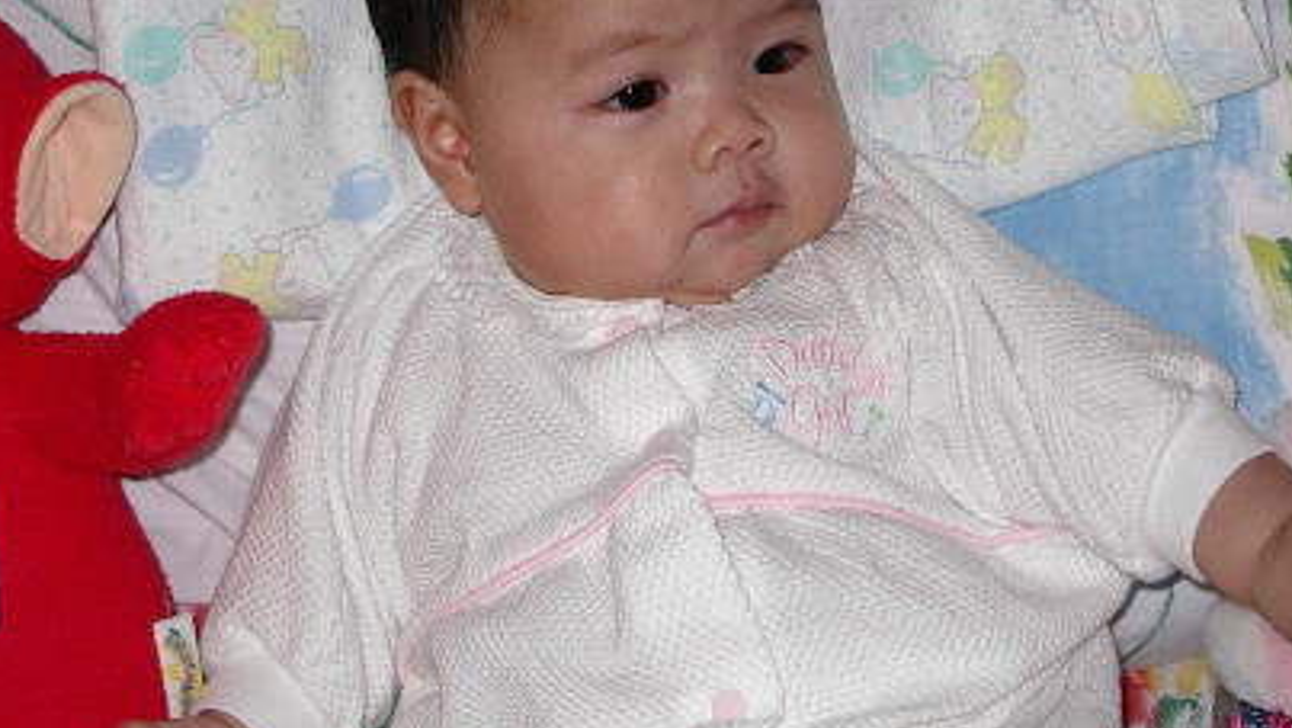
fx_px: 3084
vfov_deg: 13.4
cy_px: 228
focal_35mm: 90
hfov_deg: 23.7
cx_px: 686
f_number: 3
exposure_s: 1/60
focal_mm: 7.8
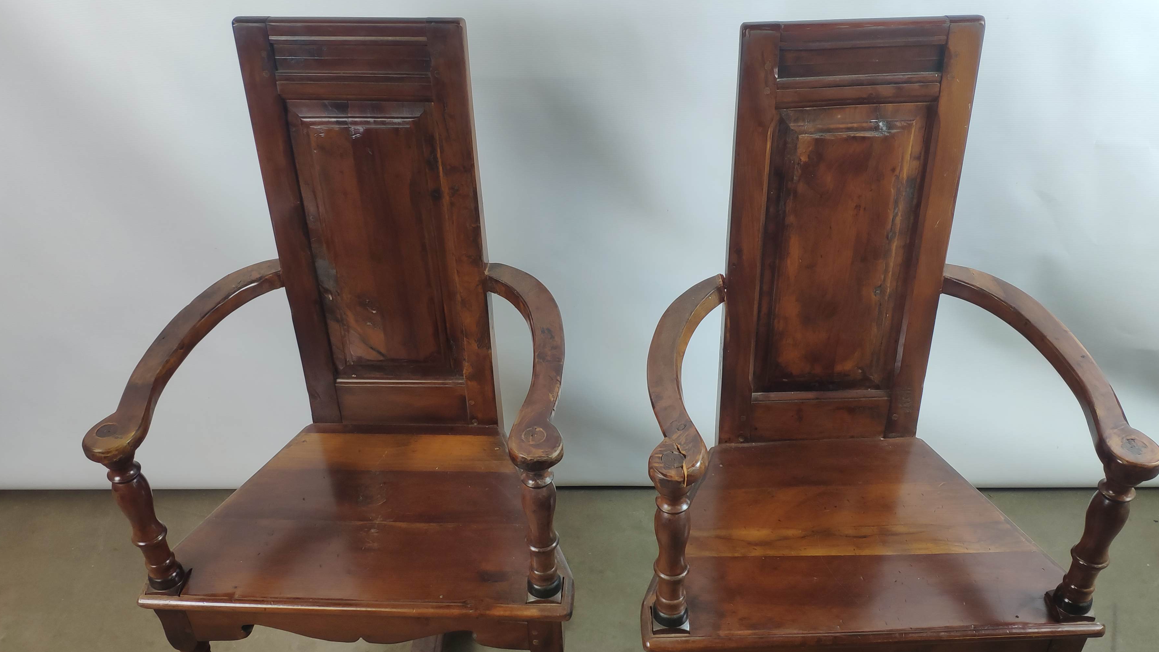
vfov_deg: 44.3
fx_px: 799
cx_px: 571
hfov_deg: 71.9
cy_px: 356
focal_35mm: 26
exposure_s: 1/50
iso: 177
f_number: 1.8
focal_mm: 4.22
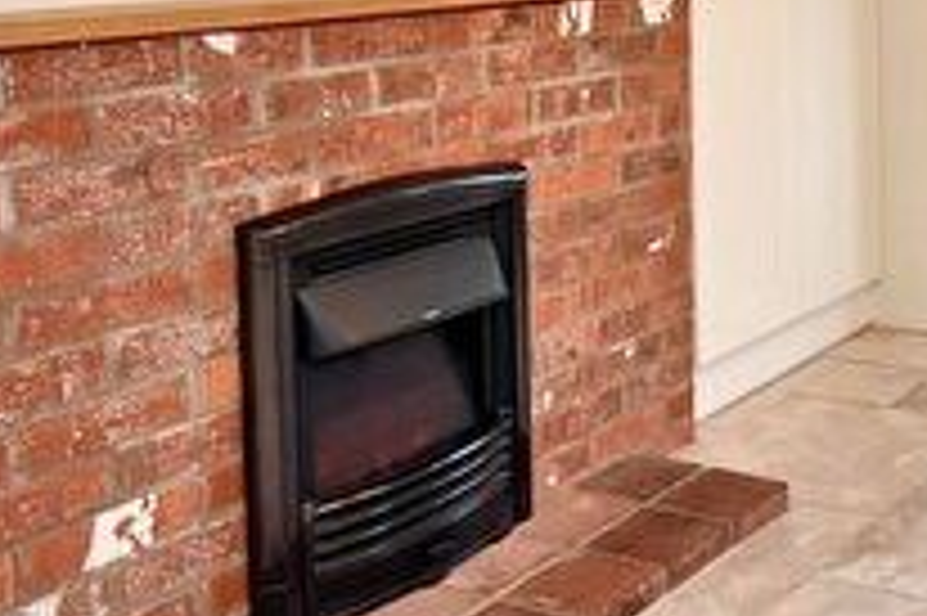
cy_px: 25
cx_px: 1102
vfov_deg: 25.4
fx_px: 1312
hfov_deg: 32.4
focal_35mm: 51
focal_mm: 10
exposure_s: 1/60
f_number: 7.1
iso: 800
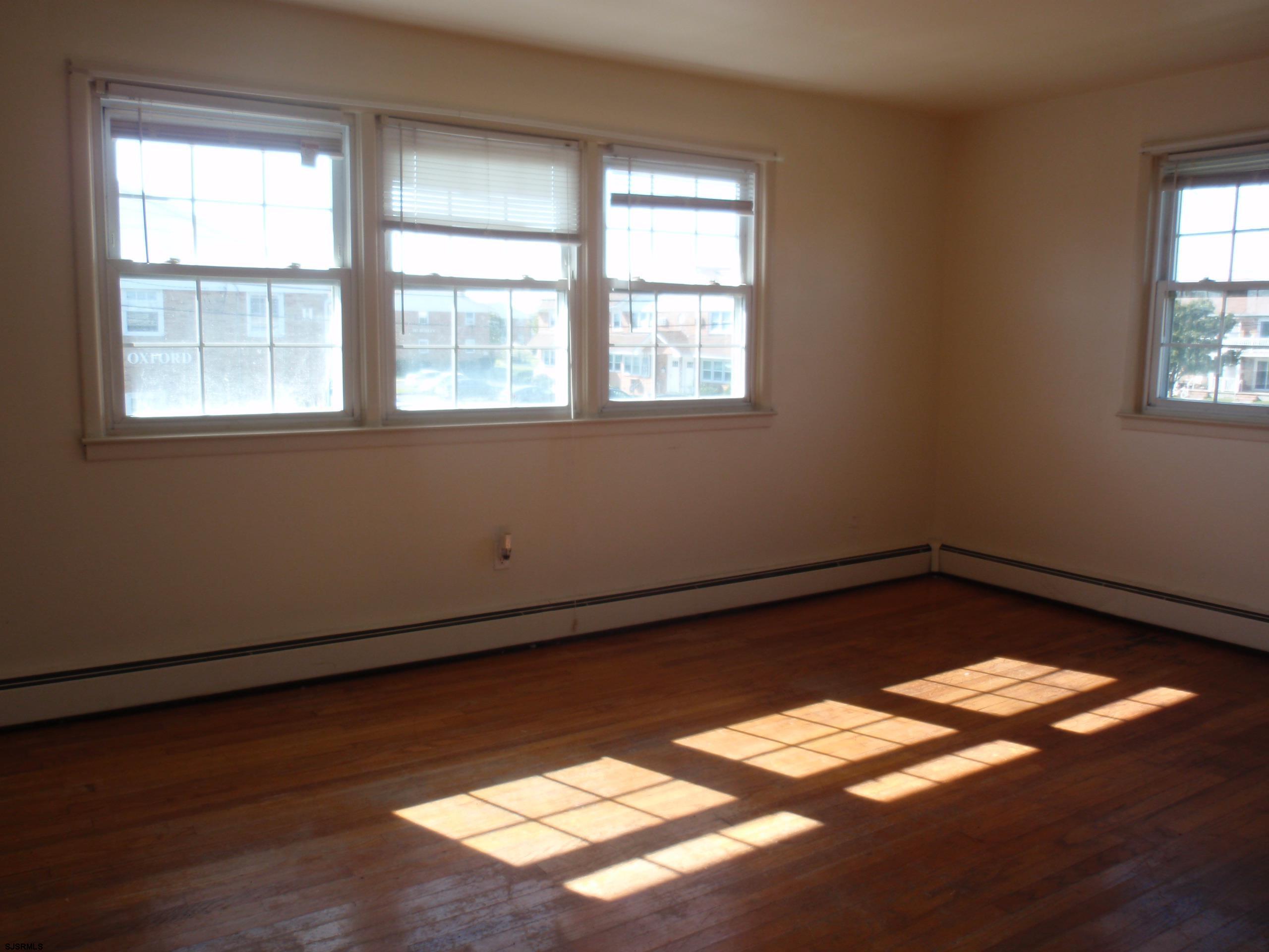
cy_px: 476
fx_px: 1026
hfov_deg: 63.4
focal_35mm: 28
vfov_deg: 49.7
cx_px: 634
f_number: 3.2
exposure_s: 1/100
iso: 64
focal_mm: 5
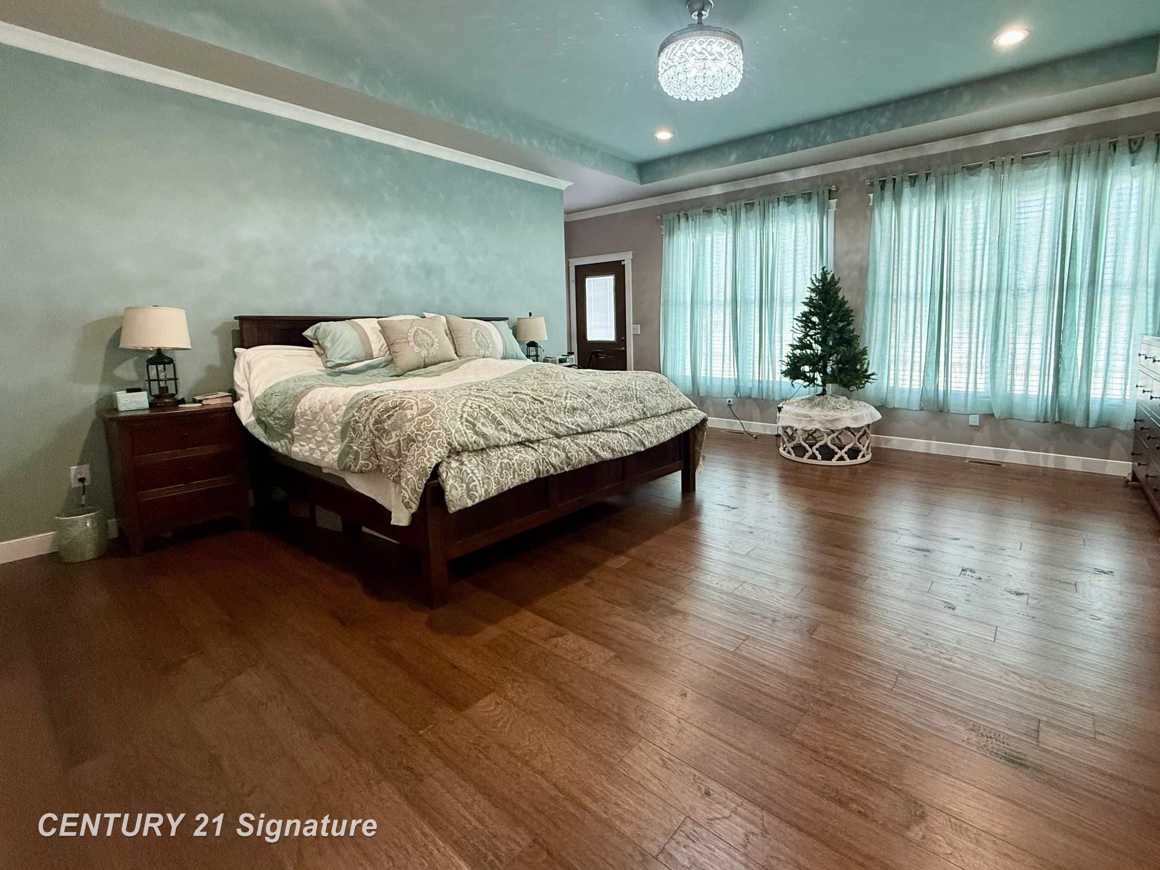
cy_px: 378
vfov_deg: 77.7
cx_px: 661
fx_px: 536
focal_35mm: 16
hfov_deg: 93.9
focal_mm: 2.22
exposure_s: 1/120
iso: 250
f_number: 2.2
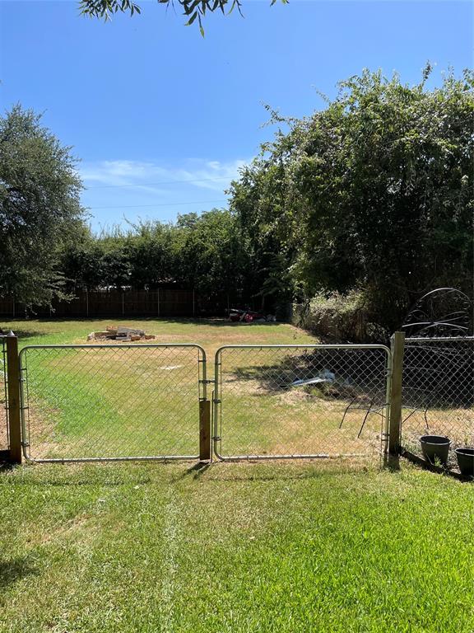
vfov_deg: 67.3
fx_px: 475
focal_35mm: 26
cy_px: 316
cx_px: 237
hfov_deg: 53.1
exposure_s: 1/2451
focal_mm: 4.2
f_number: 1.6
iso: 32
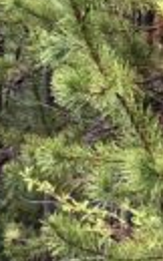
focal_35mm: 181
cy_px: -58
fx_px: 1289
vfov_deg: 11.3
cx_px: -36
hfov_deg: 7.2
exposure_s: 1/317
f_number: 1.8
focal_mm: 3.99
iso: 20
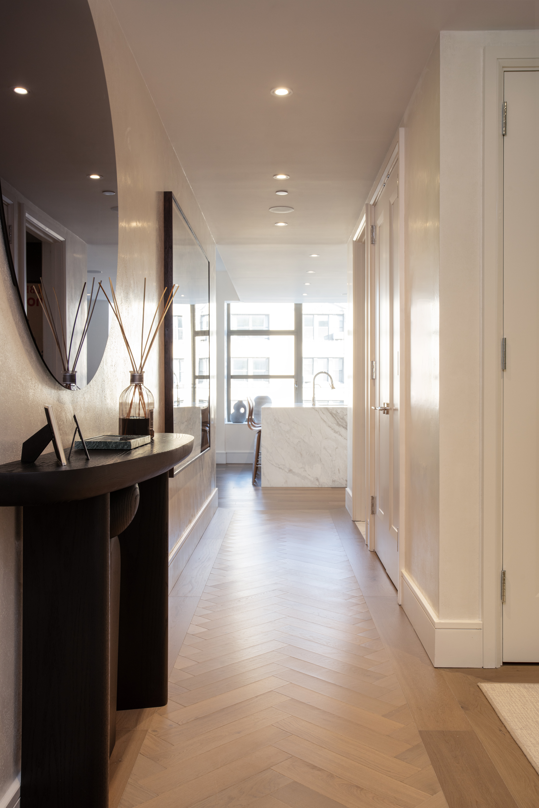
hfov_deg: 37.9
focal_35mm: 35
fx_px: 786
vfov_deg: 54.4
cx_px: 270
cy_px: 404
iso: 320
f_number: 13
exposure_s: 1/1.25
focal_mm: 35
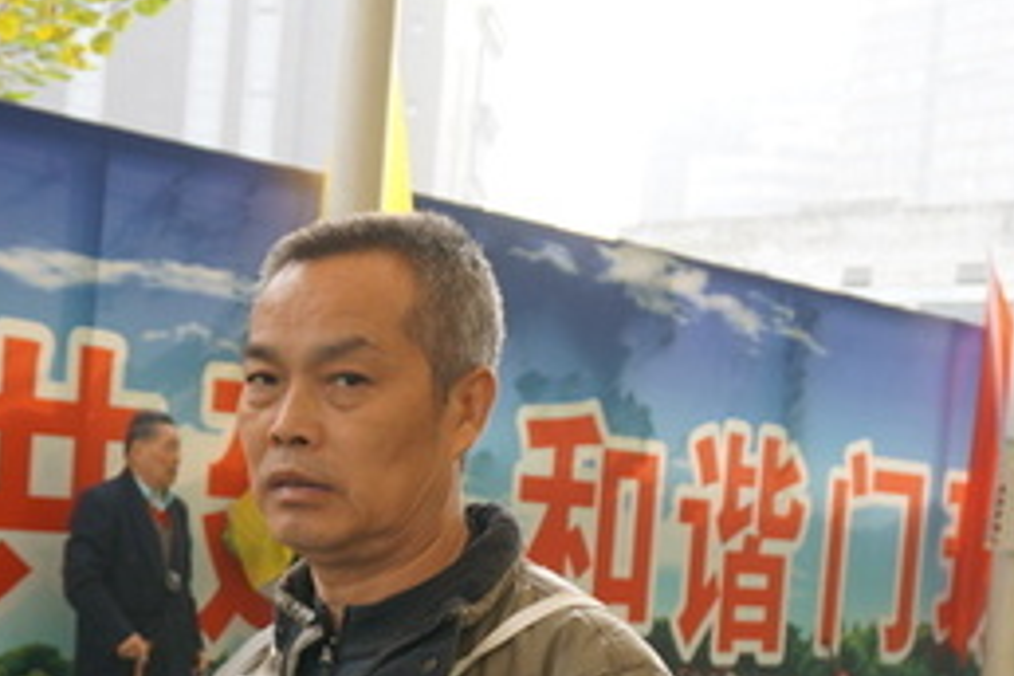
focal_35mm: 80
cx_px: 338
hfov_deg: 25.2
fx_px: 2258
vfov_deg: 16.7
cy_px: 658
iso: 250
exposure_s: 1/160
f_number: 4
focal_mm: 23
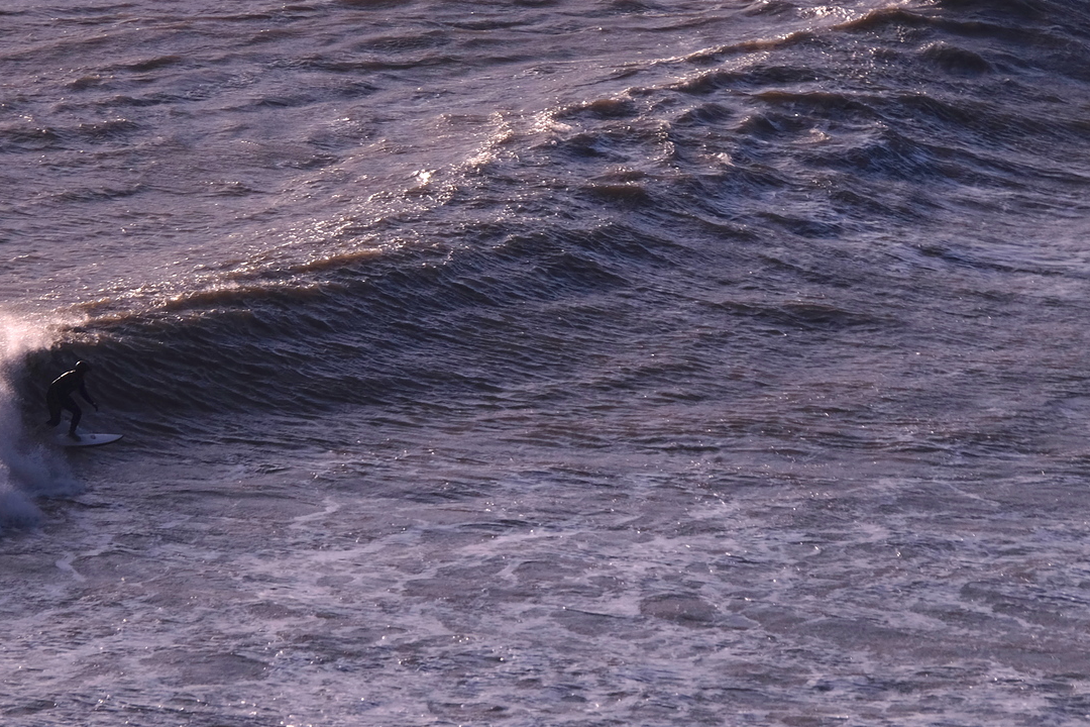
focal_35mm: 511
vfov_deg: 2.7
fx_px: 15471
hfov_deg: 4.0
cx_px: 544
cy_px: 355
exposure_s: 1/2000
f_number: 6.7
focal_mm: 230
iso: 200
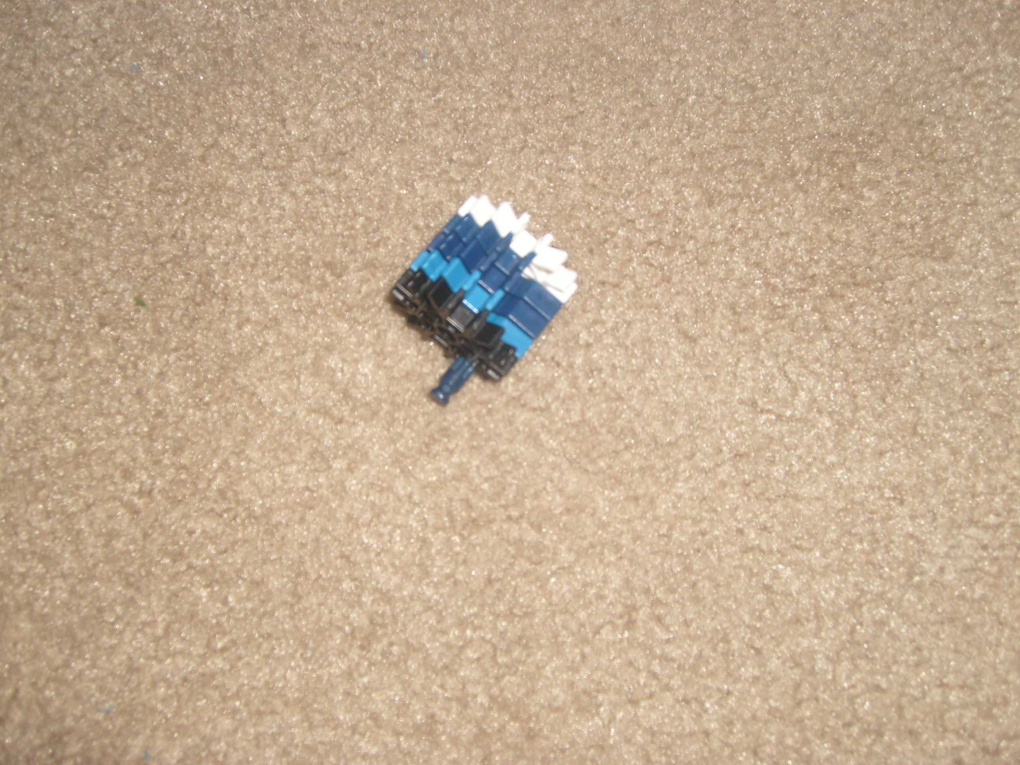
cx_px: 510
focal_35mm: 35
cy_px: 382
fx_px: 1031
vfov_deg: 40.7
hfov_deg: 52.6
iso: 100
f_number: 2.8
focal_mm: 5.8
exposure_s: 1/45
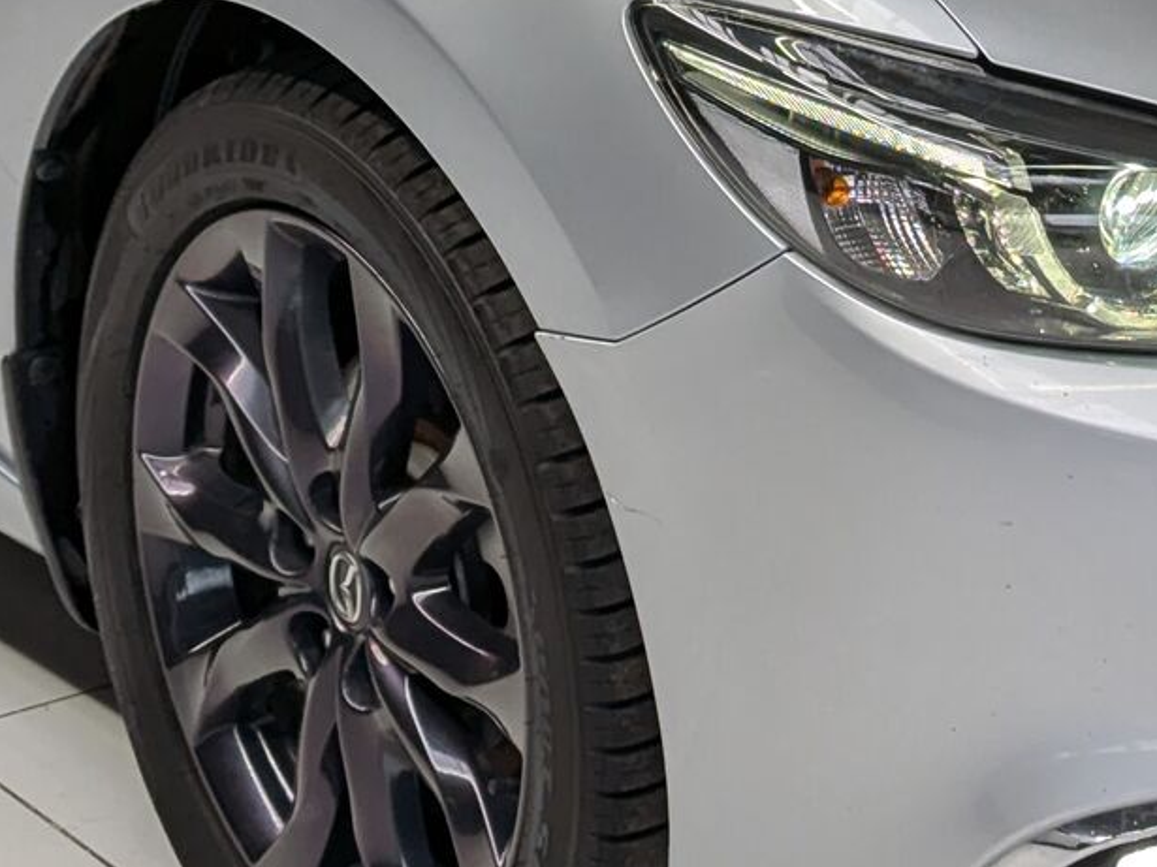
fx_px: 5013
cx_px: 1166
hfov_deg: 13.0
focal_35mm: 150
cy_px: -45
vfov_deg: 9.8
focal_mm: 6.81
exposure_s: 1/299
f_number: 1.85
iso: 42
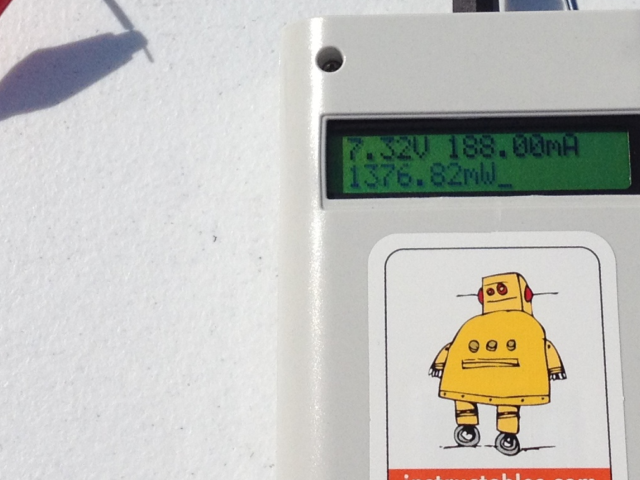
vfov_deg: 12.9
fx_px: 2089
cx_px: 363
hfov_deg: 17.4
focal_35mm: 113
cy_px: -49
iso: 64
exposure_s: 1/6944
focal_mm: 4.28
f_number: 2.4
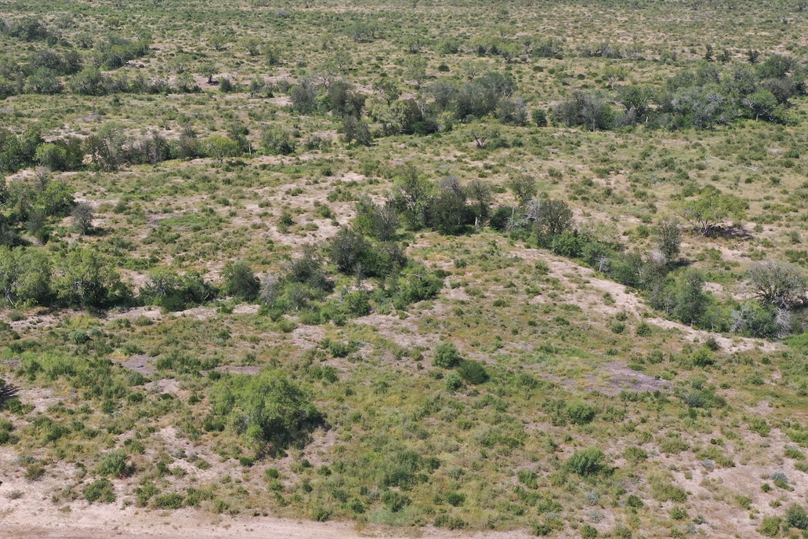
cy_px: 247
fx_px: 987
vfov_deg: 30.5
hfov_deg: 43.7
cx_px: 248
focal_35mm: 44
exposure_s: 1/400
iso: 100
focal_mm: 10.26
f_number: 5.6
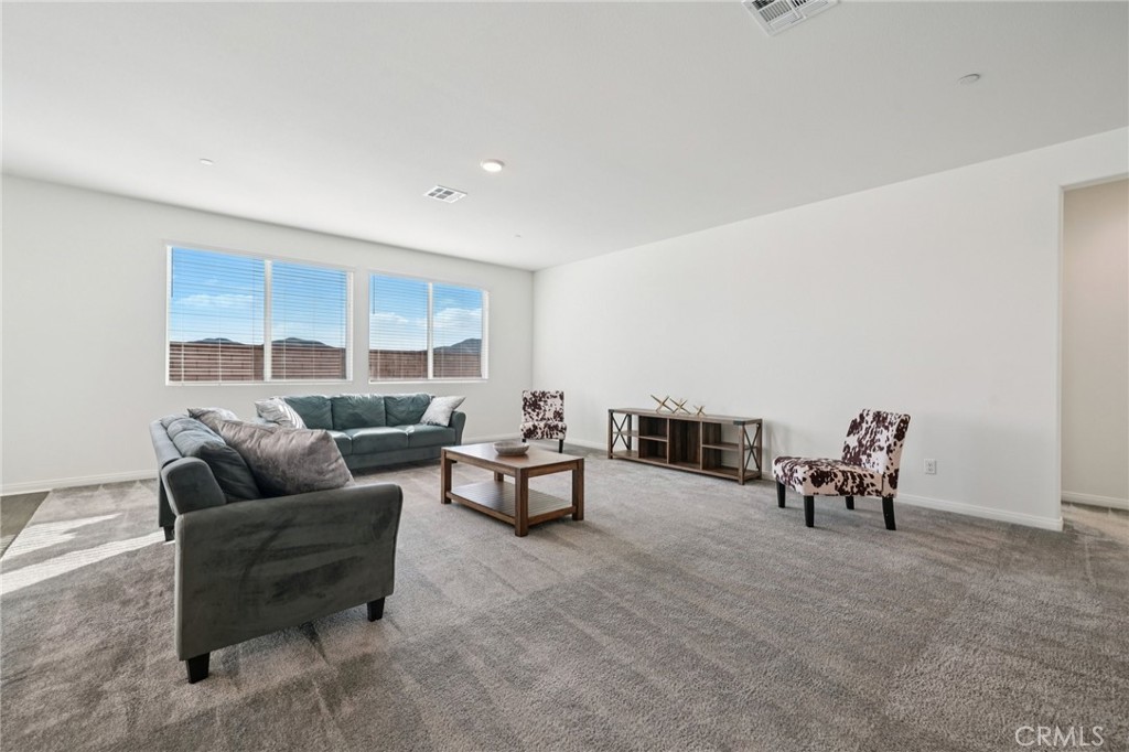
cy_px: 376
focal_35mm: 15
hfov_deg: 100.4
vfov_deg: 77.3
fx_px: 470
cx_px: 564
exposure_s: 1/30
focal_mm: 15
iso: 250
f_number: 8
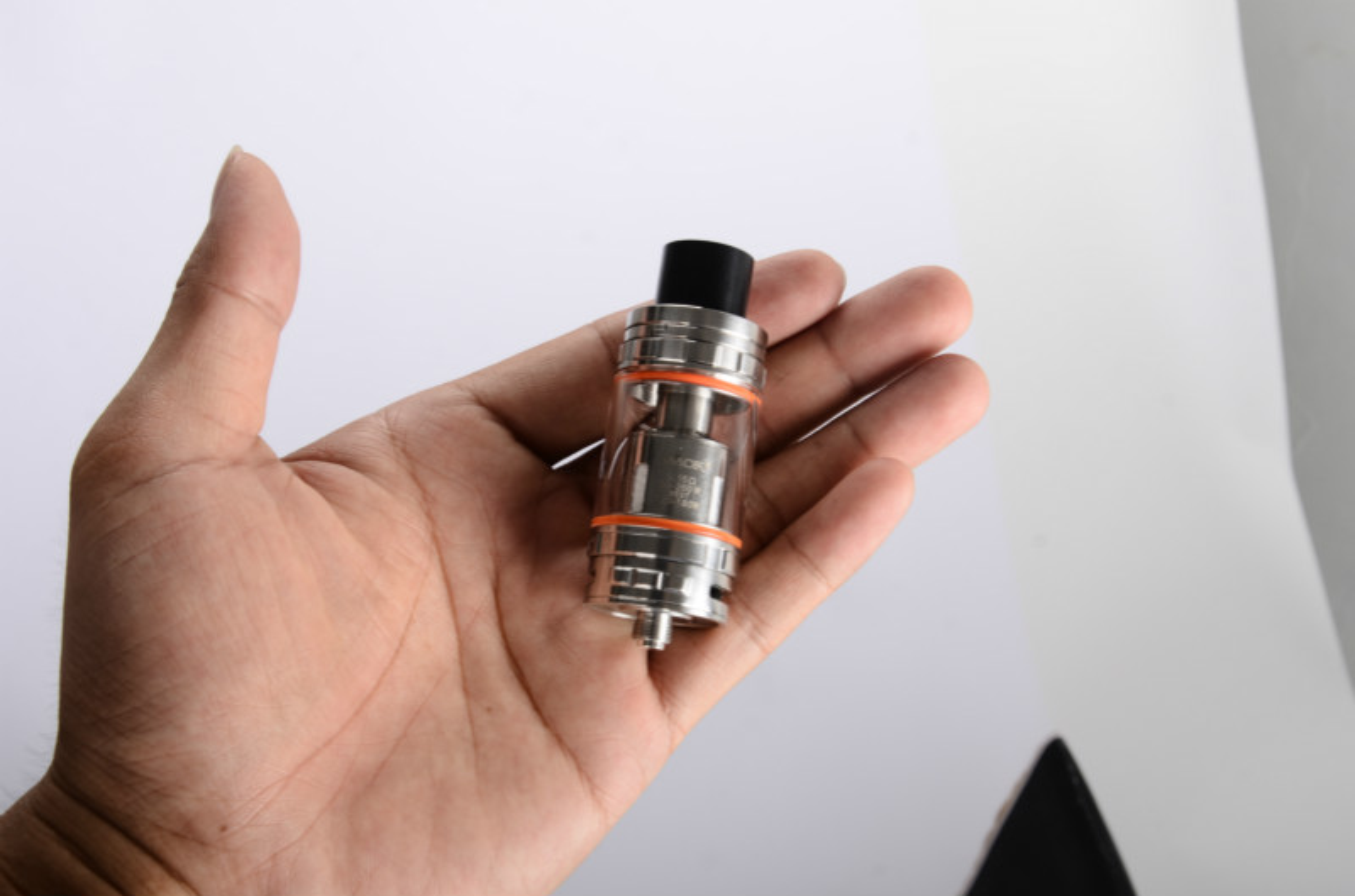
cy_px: 448
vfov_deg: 25.6
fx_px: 1971
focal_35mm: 52
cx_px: 678
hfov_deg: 37.9
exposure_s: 1/125
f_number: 13
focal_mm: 35
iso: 100
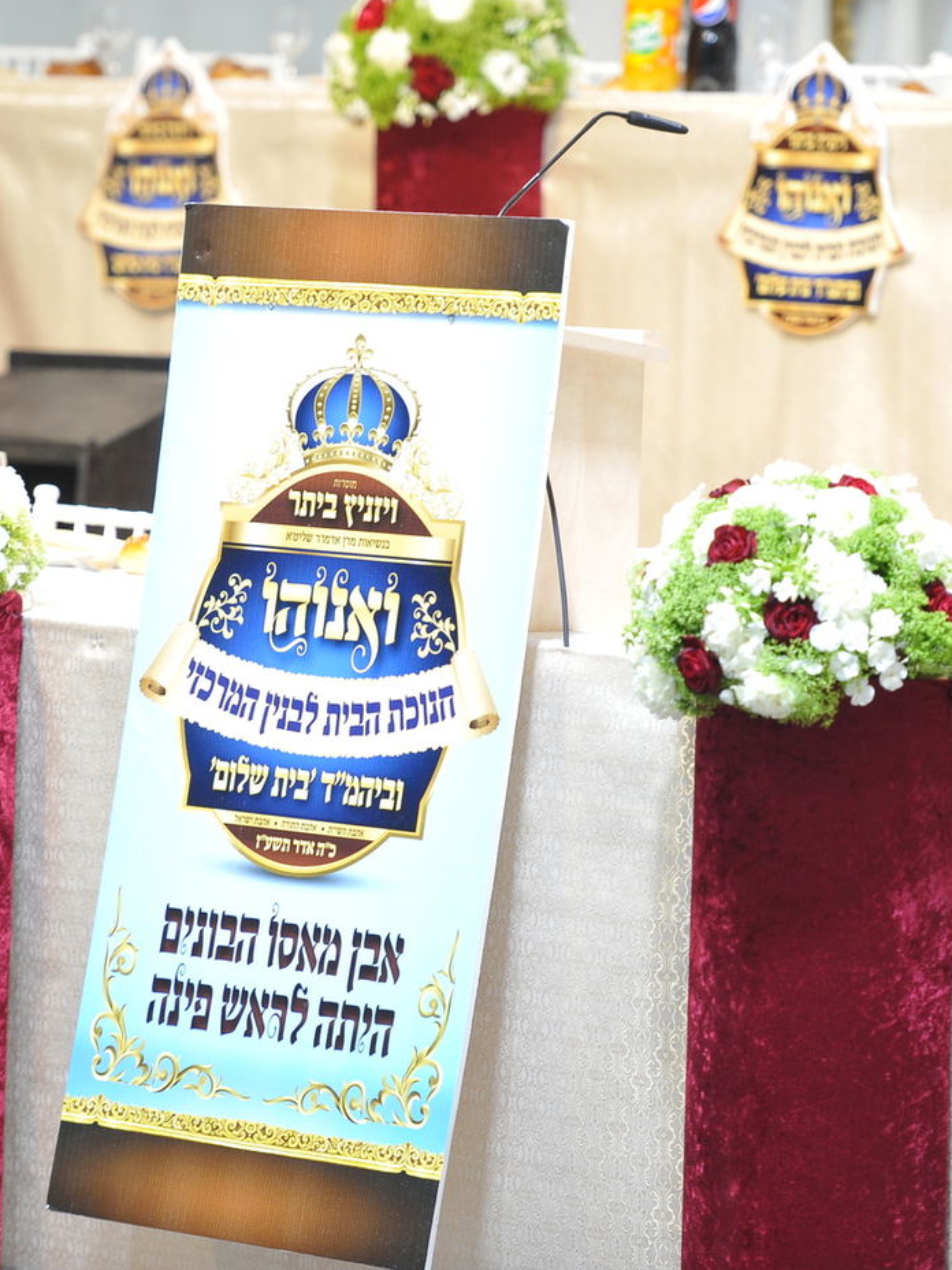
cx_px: 362
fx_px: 7444
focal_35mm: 203
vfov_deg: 9.7
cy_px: 634
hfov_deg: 7.3
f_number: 2.8
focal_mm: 140
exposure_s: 1/125
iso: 1250
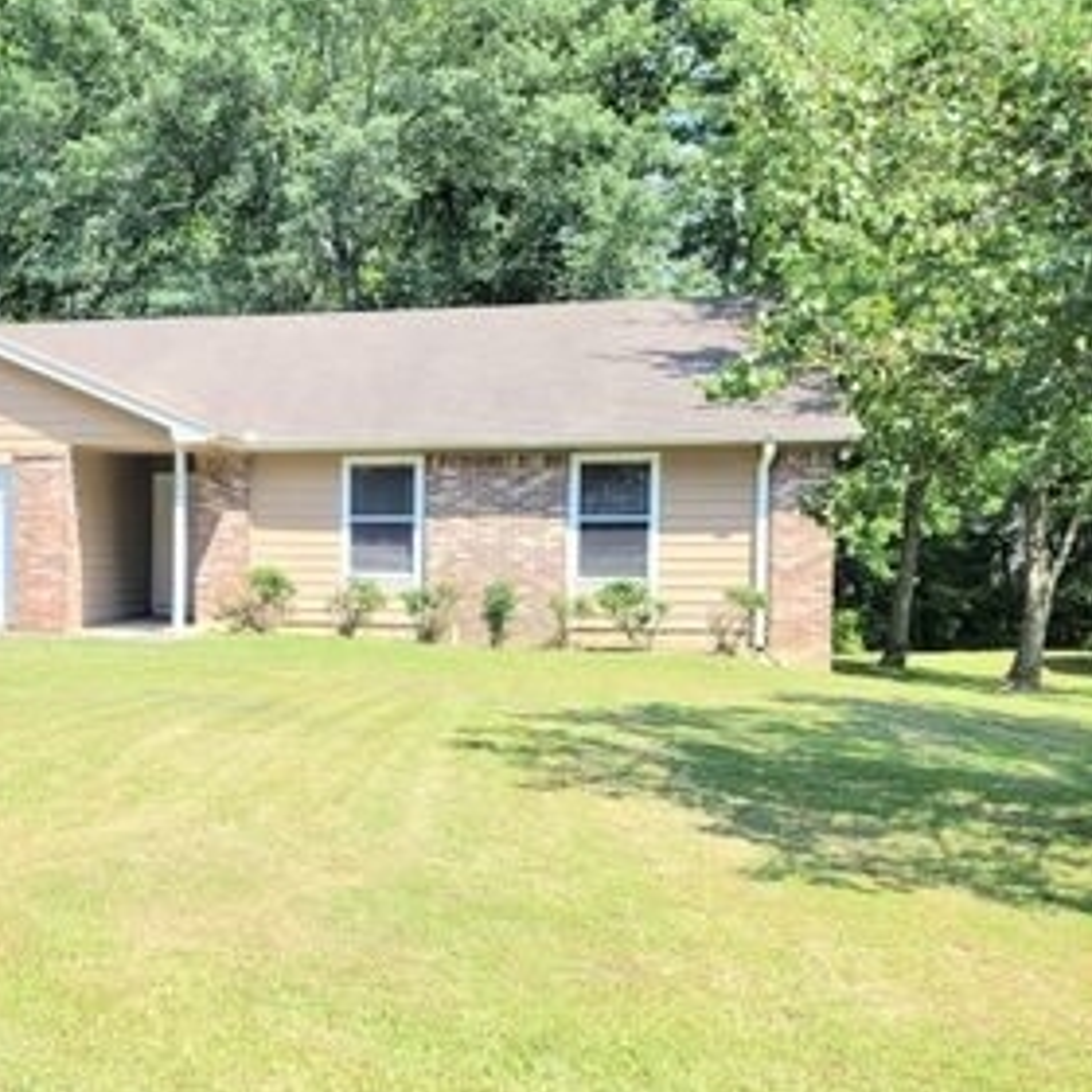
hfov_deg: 38.3
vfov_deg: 40.8
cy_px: 622
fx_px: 1463
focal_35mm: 41
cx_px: 121
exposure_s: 1/769
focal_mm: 5.4
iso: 40
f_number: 1.8
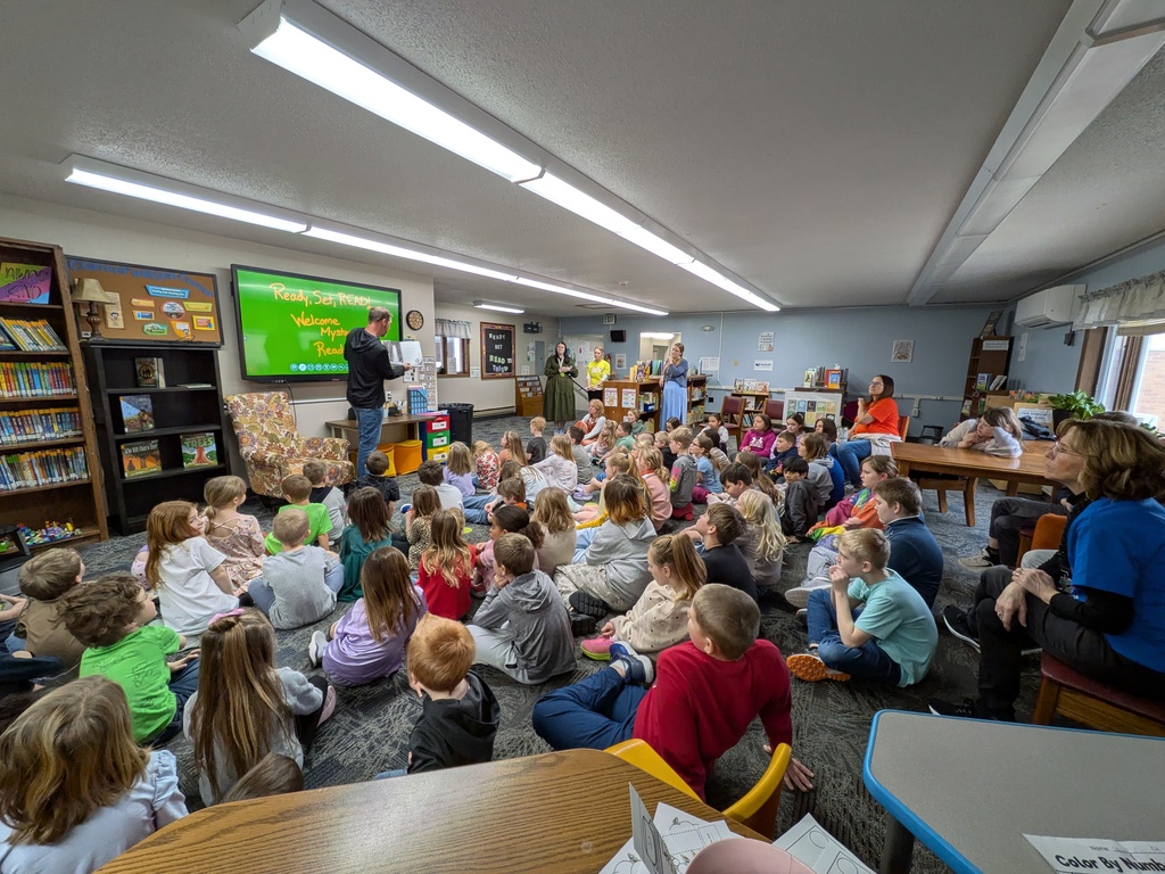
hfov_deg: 102.1
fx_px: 471
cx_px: 582
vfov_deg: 85.7
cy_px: 437
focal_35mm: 14
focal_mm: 1.85
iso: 144
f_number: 2.2
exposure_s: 1/60
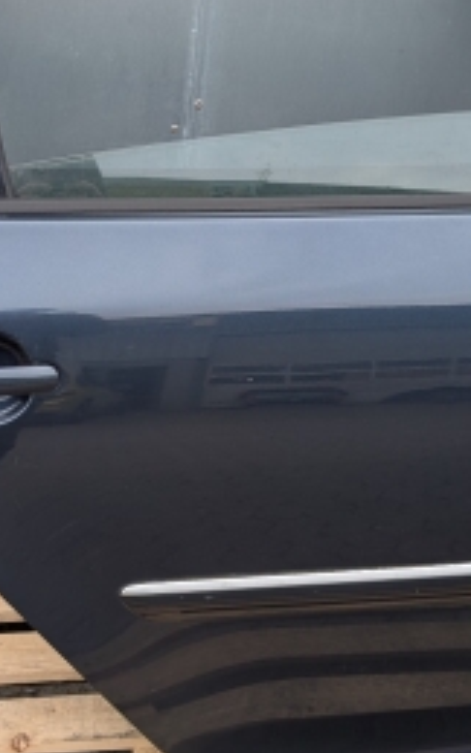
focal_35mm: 59
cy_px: 343
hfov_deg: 21.9
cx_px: 169
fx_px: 1211
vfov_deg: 34.5
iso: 26
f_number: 1.68
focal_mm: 6.9
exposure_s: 1/59.9
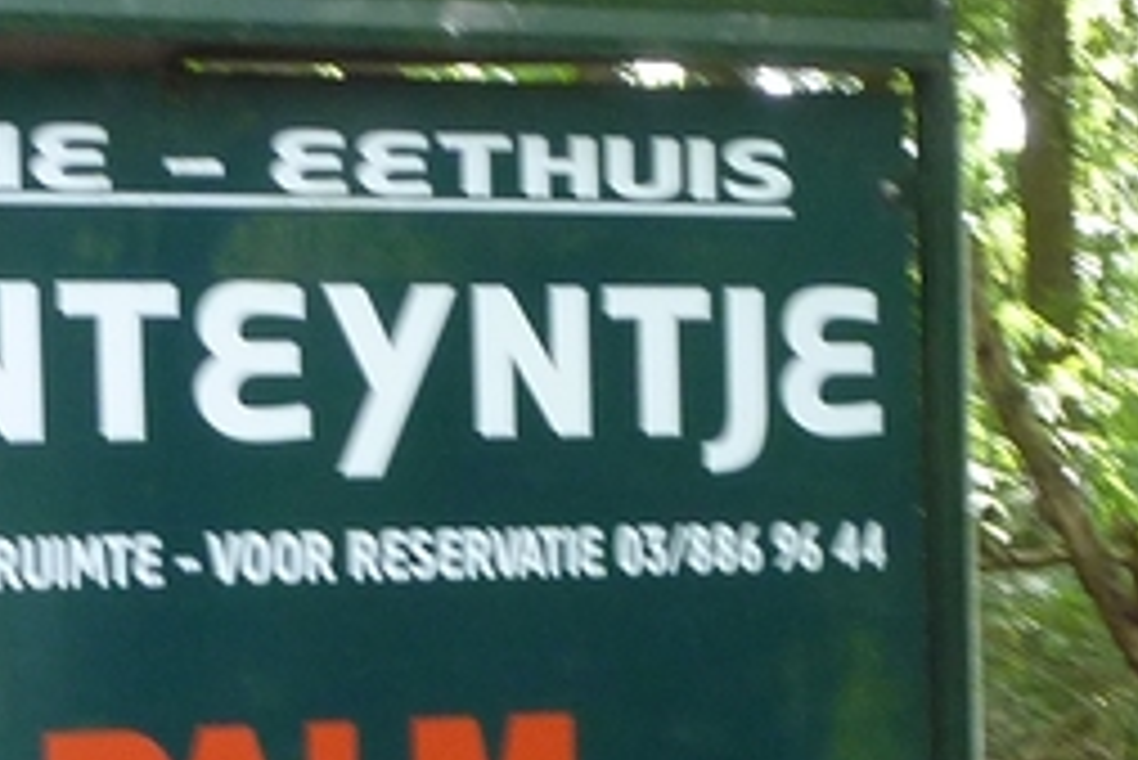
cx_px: 346
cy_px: 364
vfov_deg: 7.9
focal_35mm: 175
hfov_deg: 11.7
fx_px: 5535
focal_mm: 6.5
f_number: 3.6
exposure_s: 1/30
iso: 160
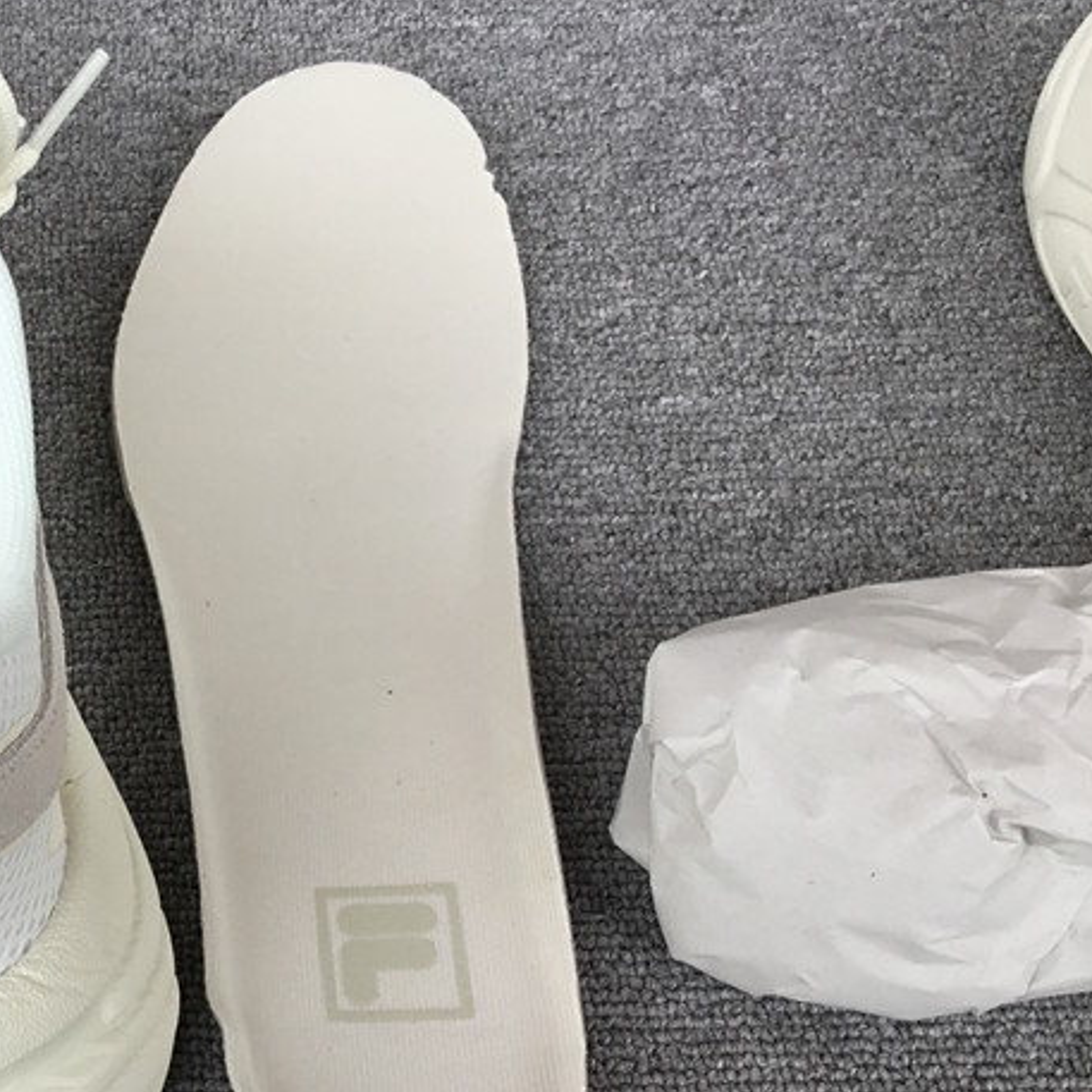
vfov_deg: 31.5
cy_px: 658
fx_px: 1927
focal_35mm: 54
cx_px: 129
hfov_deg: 30.4
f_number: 2.4
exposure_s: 1/125
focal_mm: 3.3
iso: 25
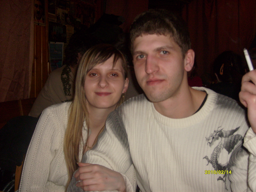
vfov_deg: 33.6
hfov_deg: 43.9
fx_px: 318
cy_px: 96
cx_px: 128
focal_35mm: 43
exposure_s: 1/45
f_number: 3
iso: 100
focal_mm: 7.2
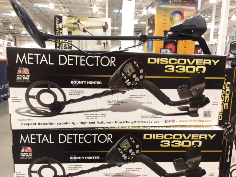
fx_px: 198
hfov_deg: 61.7
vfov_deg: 48.2
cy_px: 88
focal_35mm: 29
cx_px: 118
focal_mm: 4.15
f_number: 2.2
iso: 125
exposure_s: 1/33
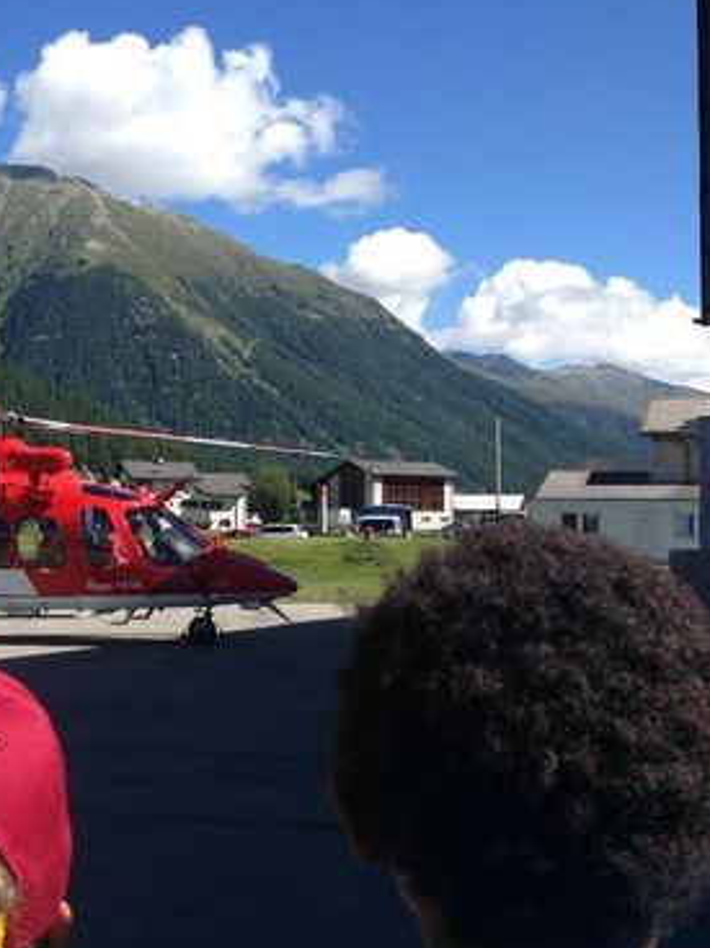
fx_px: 1478
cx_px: 121
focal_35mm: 54
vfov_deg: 35.5
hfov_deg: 26.4
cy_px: 506
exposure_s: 1/1106
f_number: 2.4
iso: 50
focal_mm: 4.12
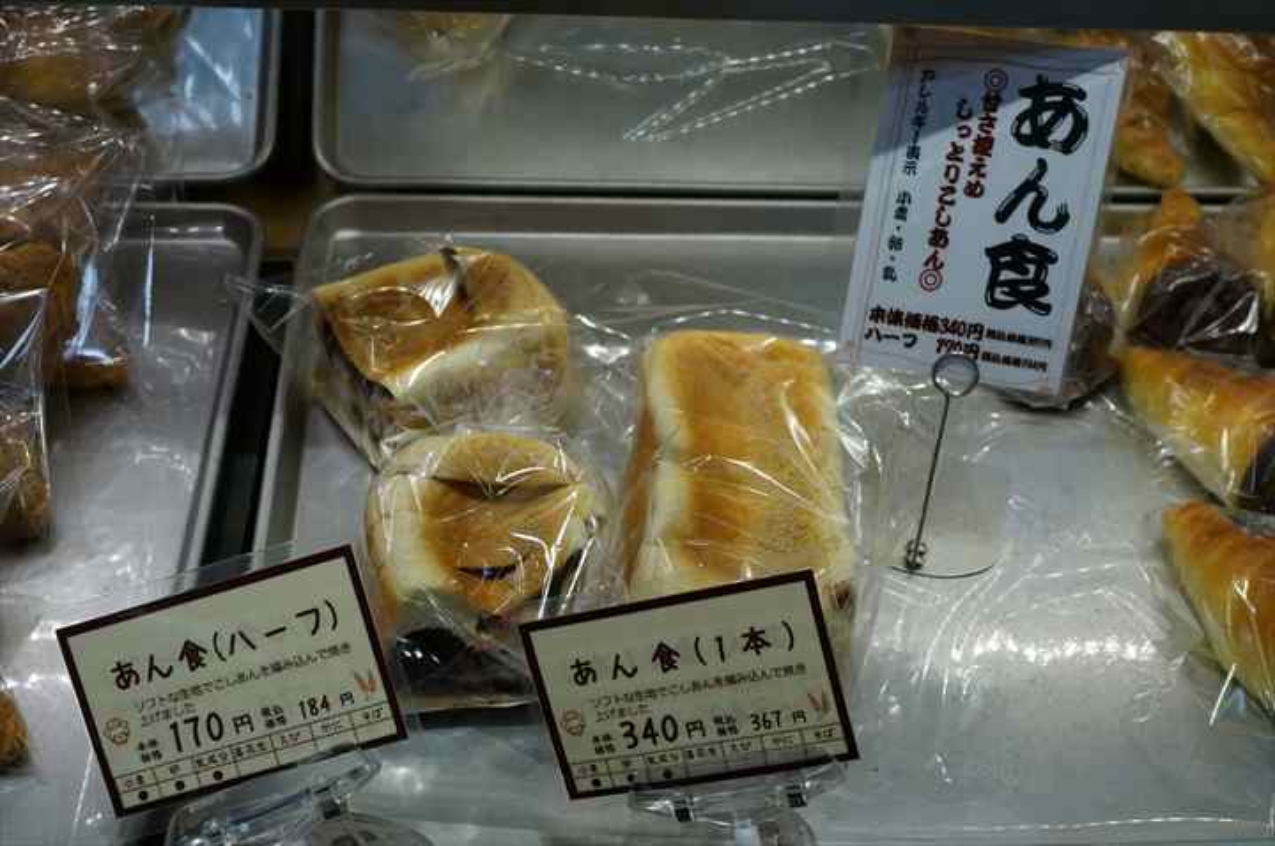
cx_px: 638
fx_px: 1592
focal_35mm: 45
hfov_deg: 43.7
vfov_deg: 29.8
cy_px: 423
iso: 800
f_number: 9
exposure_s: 1/160
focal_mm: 30
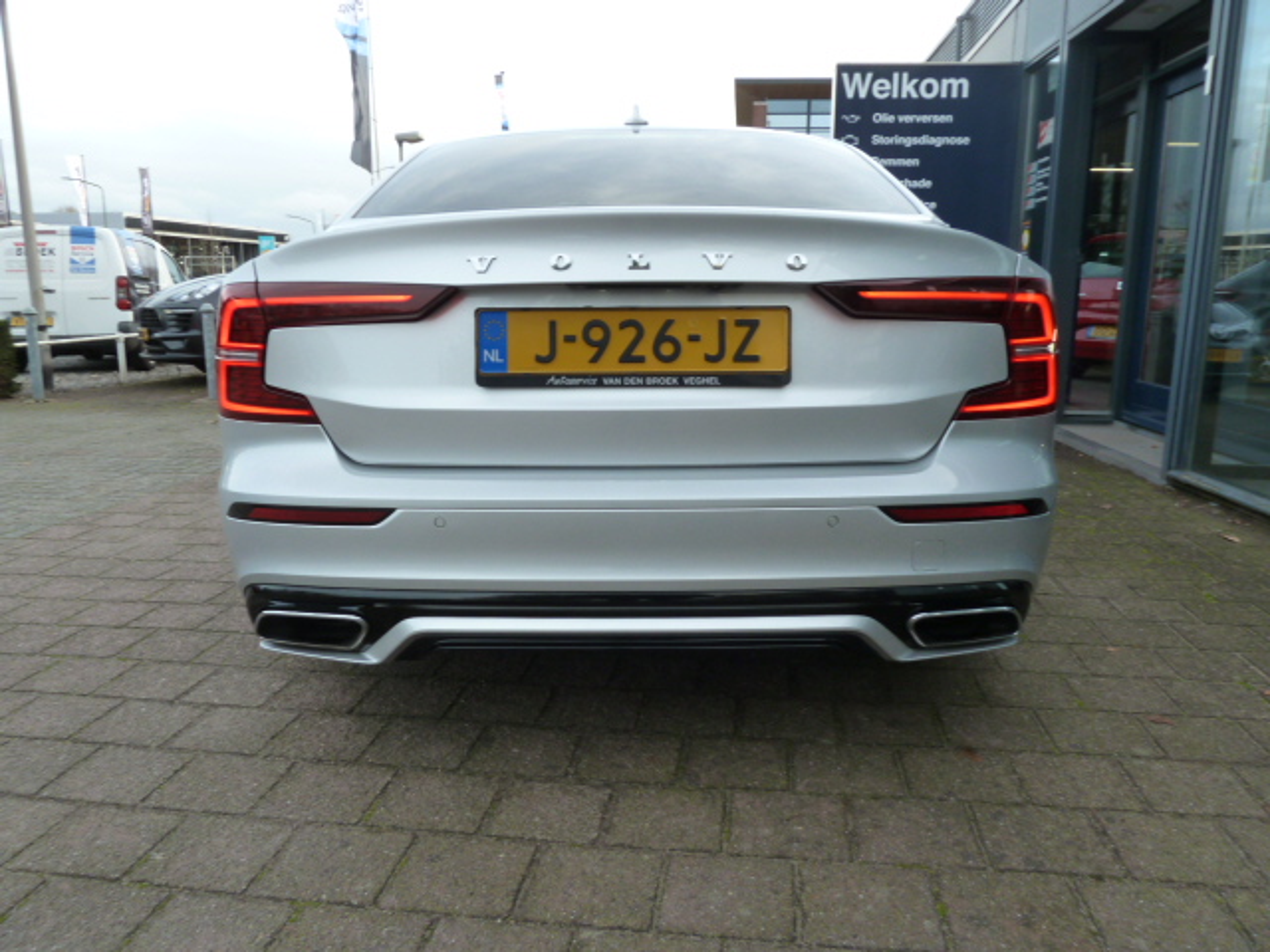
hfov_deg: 69.4
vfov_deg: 54.9
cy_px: 476
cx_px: 635
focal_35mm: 25
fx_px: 917
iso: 125
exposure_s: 1/125
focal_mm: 4.1
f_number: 3.5
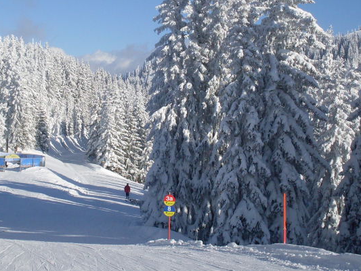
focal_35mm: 73
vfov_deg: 20.1
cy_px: 91
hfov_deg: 26.4
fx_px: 761
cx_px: 101
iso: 80
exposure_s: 1/500
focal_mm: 6.3
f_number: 8.4
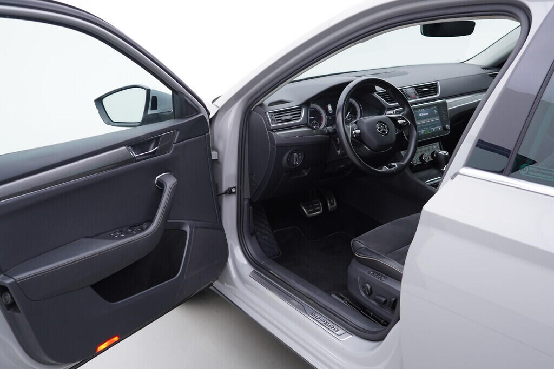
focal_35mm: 36
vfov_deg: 36.9
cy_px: 184
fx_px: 554
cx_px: 277
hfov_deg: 53.1
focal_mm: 24
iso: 125
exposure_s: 1/50
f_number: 3.2
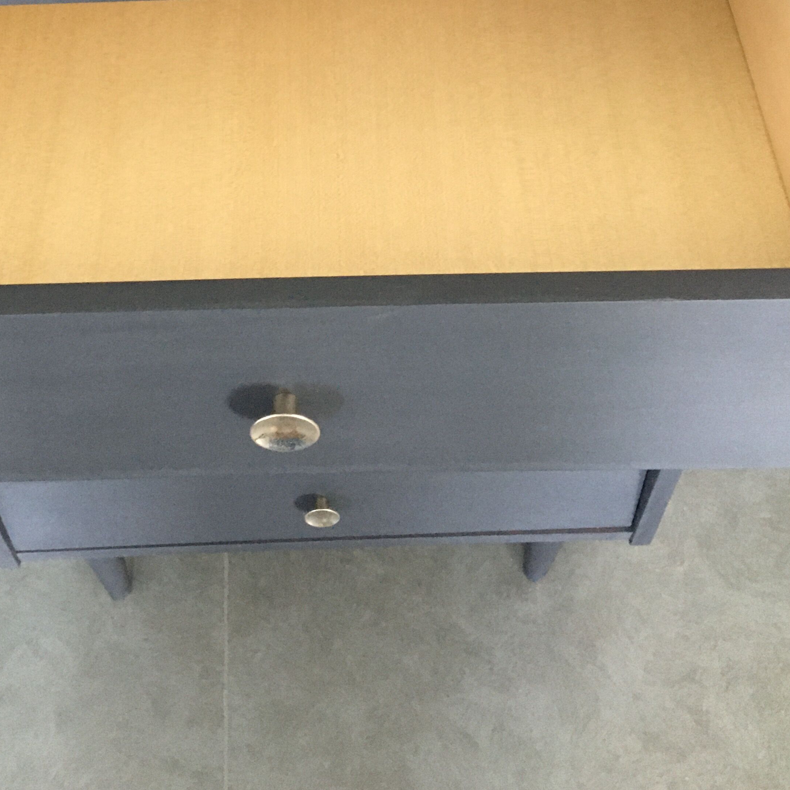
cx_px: 322
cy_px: 117
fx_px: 1239
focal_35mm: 48
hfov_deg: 35.3
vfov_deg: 33.9
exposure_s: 1/17
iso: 250
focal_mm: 4.15
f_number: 2.2
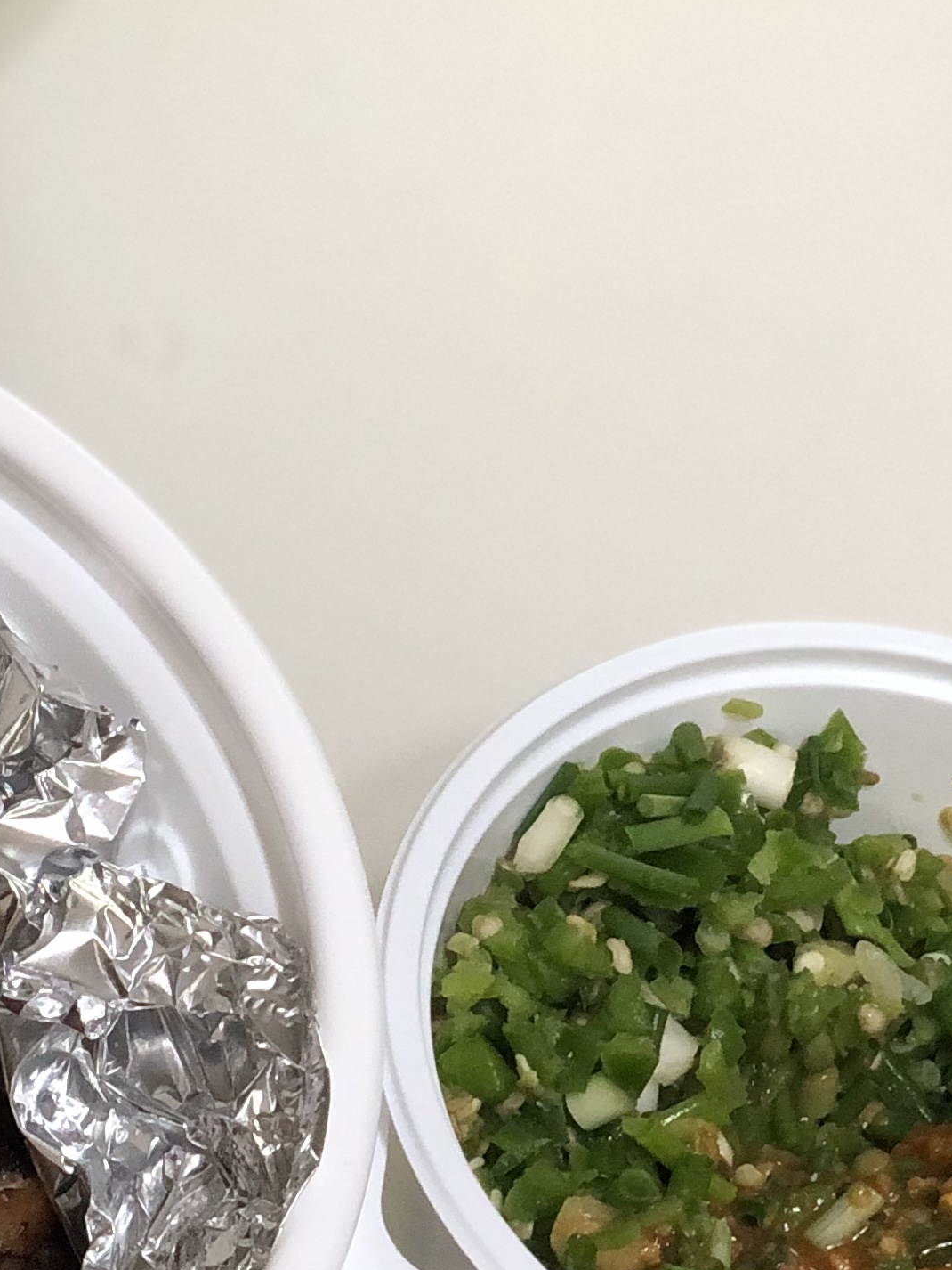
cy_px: 916
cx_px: -546
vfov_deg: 13.4
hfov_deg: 9.7
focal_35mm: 147
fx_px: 5389
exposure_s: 1/60
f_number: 2.4
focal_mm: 6
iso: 100
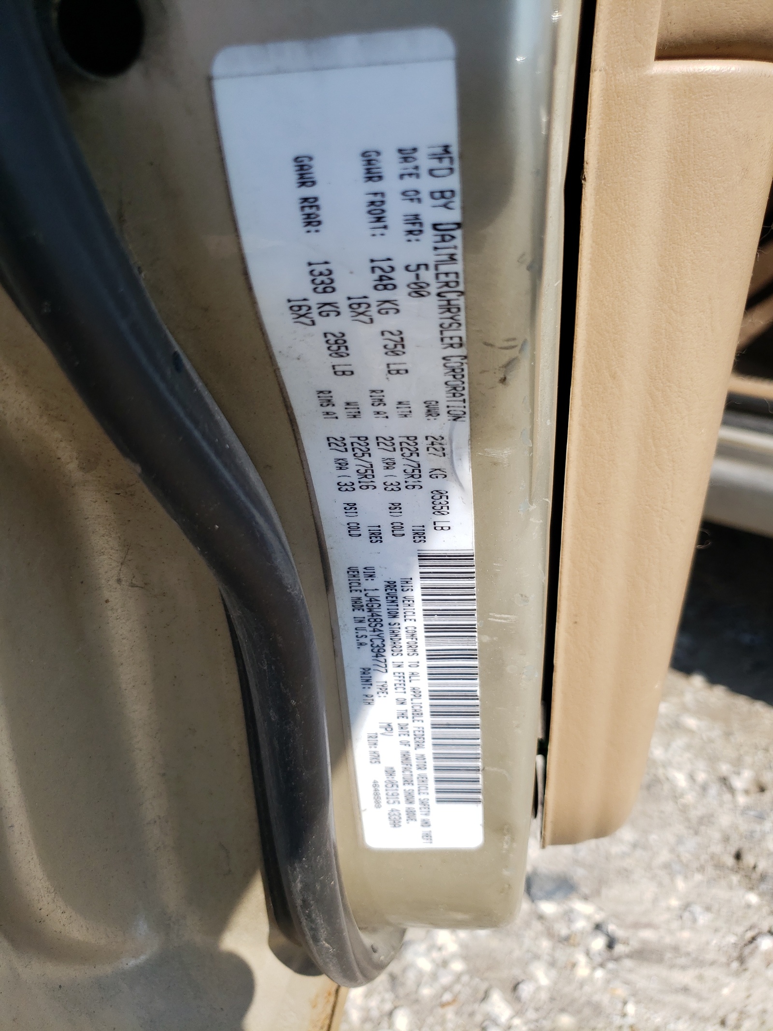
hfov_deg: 53.1
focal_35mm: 26
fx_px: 774
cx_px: 386
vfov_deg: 67.3
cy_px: 516
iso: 50
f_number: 1.5
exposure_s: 1/2000
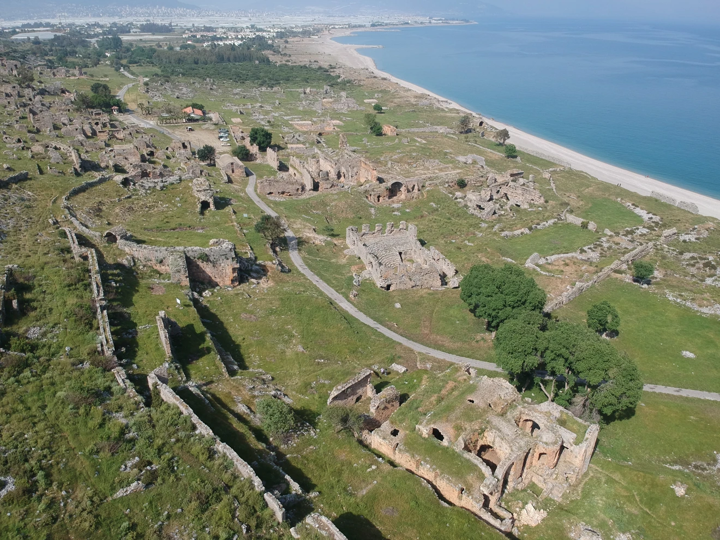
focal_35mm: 25
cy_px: 270
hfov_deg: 69.4
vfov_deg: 54.9
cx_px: 360
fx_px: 520
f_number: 2.6
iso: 100
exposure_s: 1/1000
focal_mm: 4.49
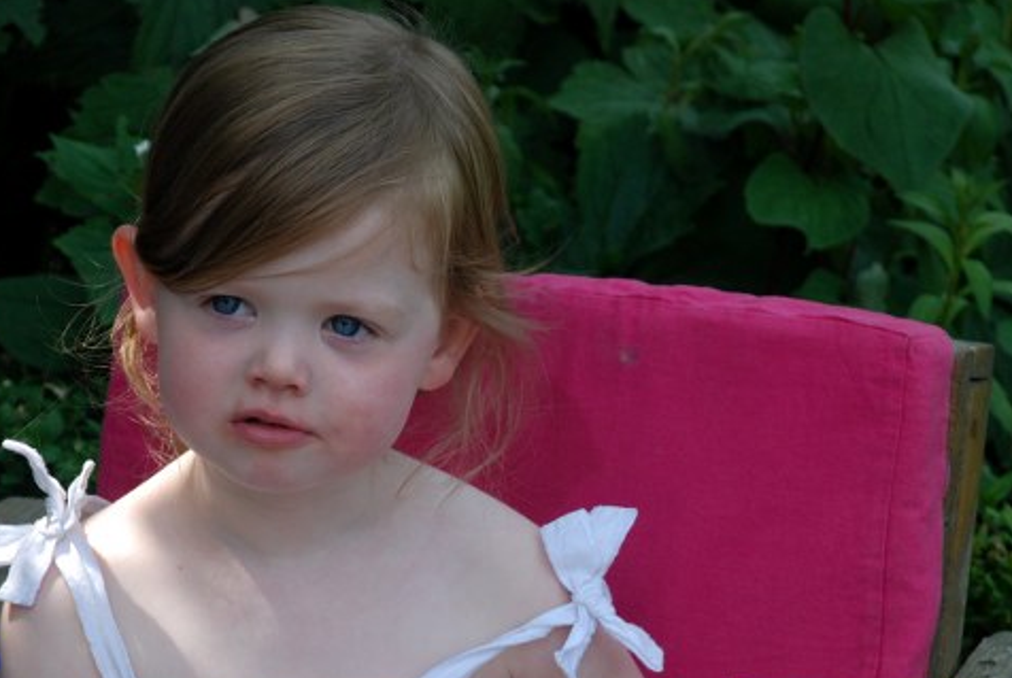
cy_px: 559
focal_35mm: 252
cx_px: 381
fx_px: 7095
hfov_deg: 8.2
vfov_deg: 5.5
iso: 200
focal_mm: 100
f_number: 5.6
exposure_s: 1/200
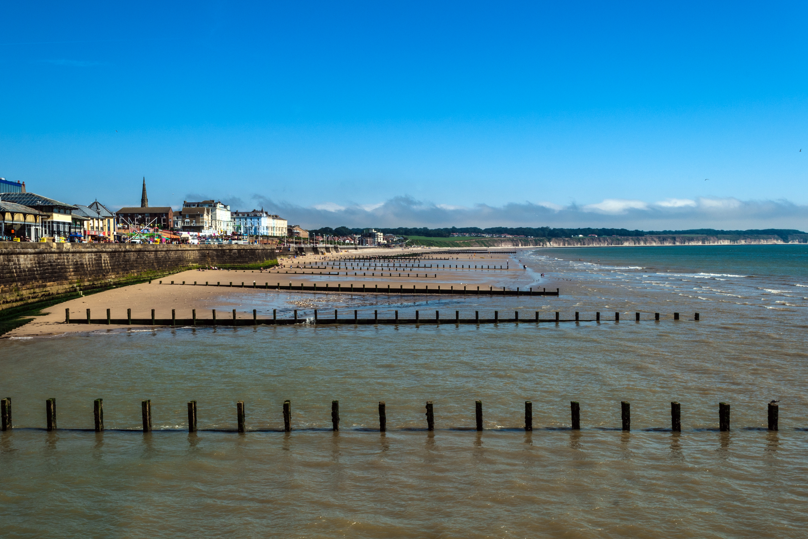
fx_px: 943
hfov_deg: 46.4
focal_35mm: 42
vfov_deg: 31.9
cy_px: 287
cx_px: 377
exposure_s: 1/160
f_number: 13
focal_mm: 26
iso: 100
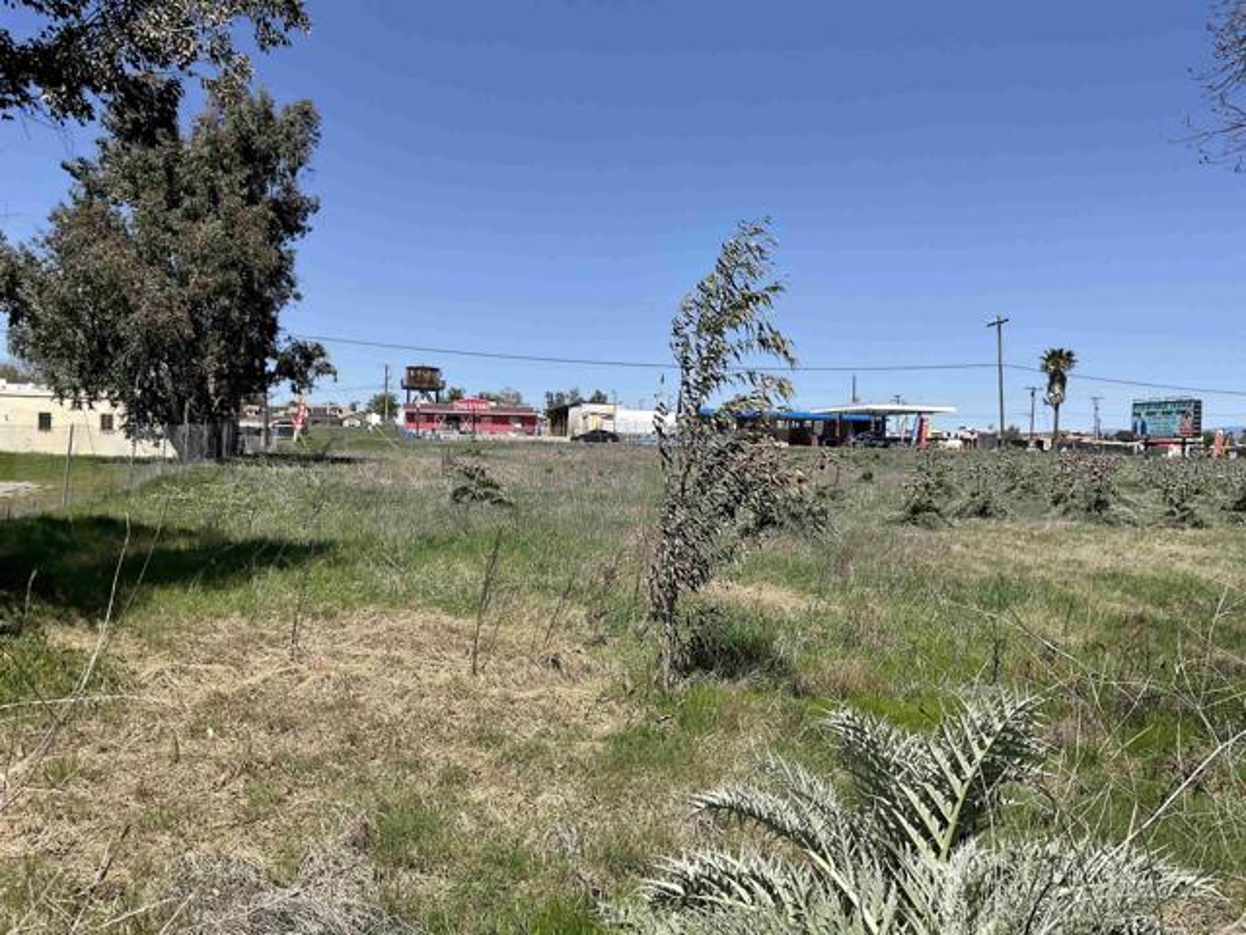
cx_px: 623
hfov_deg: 61.7
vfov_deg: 48.2
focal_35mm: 29
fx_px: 1044
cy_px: 468
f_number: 1.8
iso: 16
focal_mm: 3
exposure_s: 1/2141
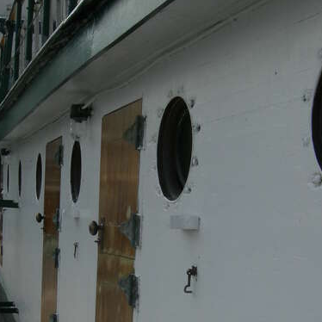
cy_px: 282
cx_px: 180
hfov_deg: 25.3
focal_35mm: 68
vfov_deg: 24.7
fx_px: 716
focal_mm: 7.5
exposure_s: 1/310
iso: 64
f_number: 6.8
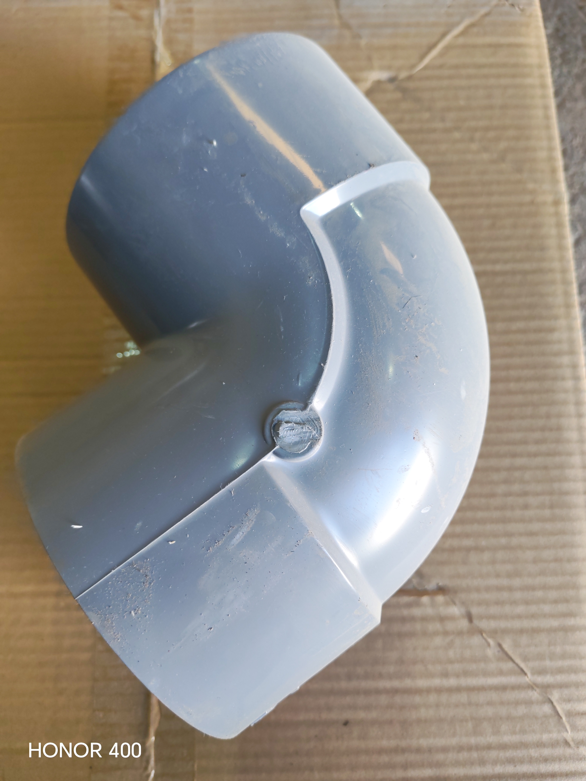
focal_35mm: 27
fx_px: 609
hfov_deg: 51.4
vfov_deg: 65.3
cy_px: 390
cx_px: 293
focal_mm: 6.12
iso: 400
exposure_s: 1/100
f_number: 1.9
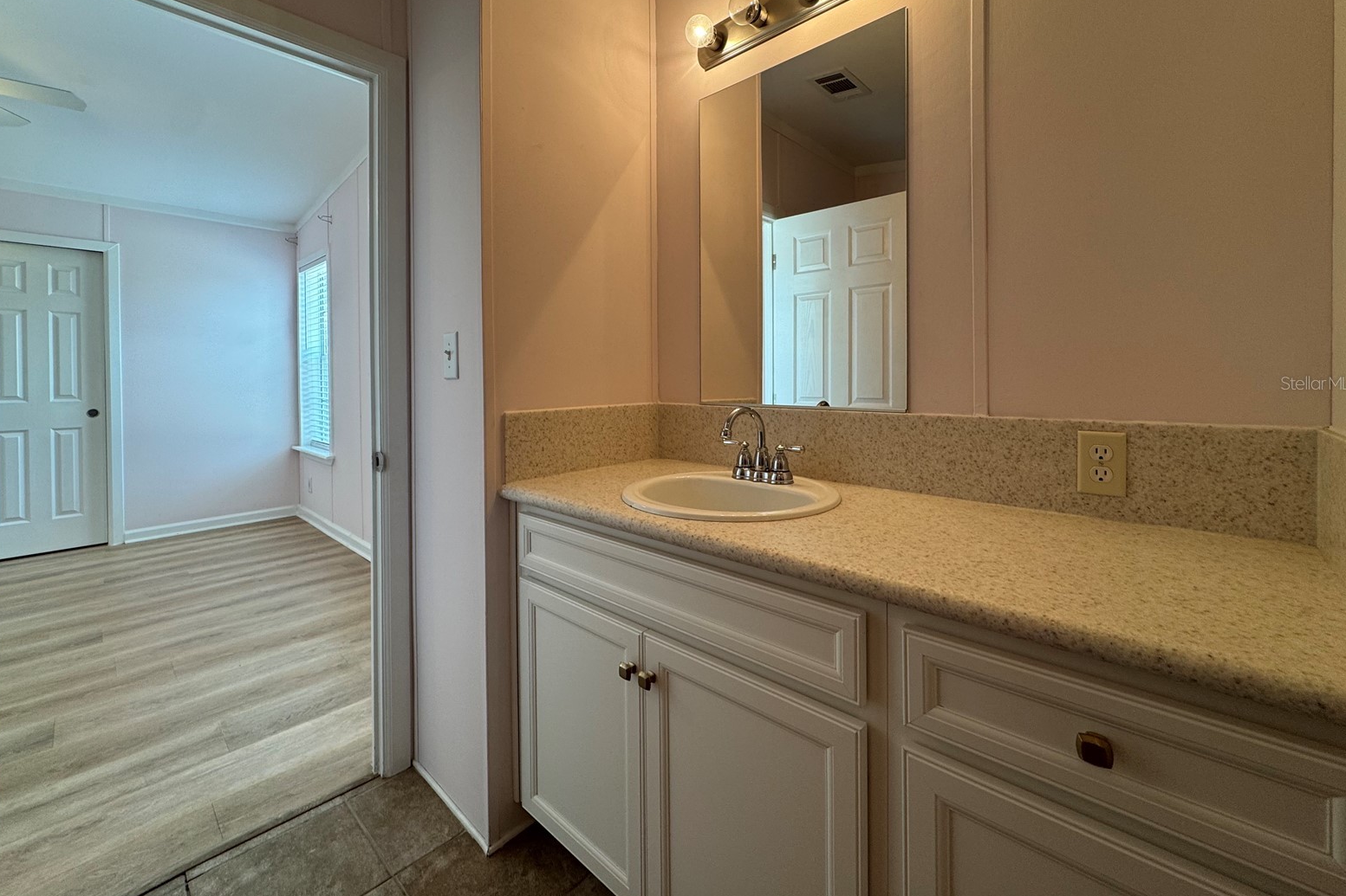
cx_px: 669
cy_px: 383
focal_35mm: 15
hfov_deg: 100.4
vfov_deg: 76.8
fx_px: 561
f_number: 2.2
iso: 80
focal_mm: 2.22
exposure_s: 1/120
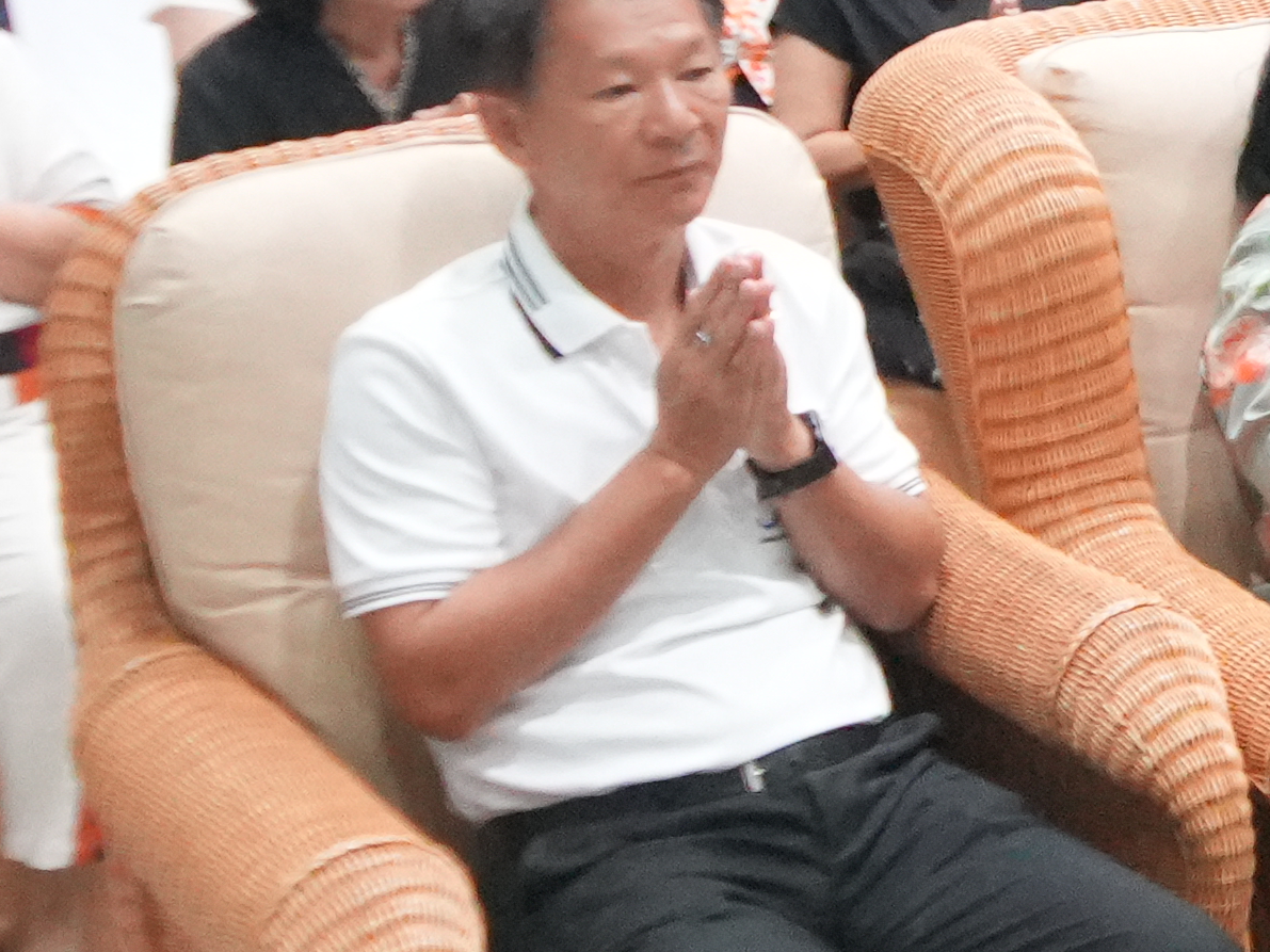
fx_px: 3026
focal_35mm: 82
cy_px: 127
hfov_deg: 21.2
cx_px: 1707
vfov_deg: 17.7
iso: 5000
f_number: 5.6
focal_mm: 11
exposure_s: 1/60
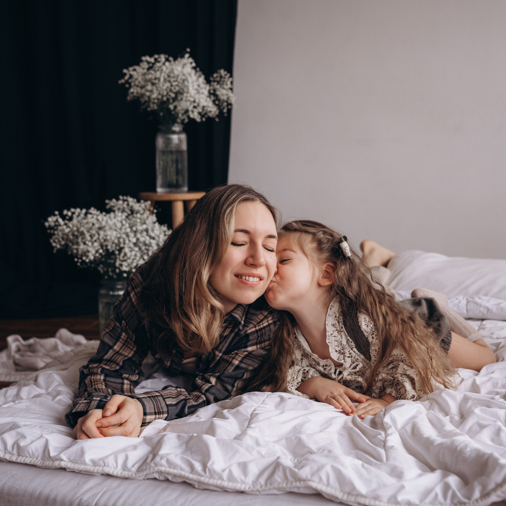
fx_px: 744
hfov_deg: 37.5
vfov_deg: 37.6
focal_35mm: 45
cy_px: 253
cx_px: 291
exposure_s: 1/250
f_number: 3.2
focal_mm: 35
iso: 500
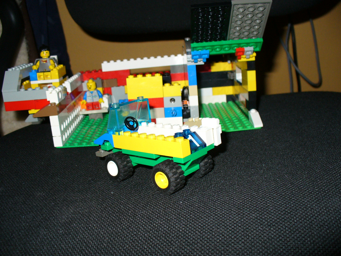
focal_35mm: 37
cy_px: 128
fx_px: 364
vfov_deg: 38.7
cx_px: 170
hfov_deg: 50.1
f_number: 2.8
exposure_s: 1/60
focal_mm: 6.1
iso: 100
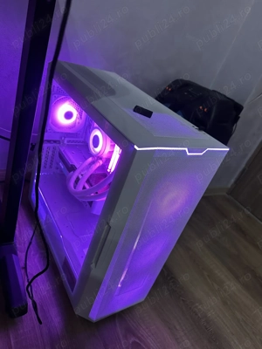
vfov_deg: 71.6
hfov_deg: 56.8
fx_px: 242
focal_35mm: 24
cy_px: 174
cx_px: 131
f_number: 1.78
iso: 500
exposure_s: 1/60
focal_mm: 6.86
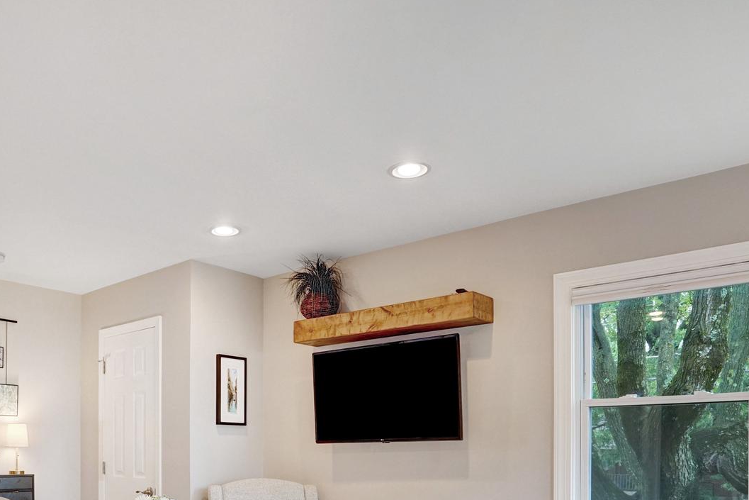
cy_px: 457
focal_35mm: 31
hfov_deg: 58.6
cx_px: 235
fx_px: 645
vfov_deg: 39.1
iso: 1250
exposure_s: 1/50
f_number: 8
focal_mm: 16
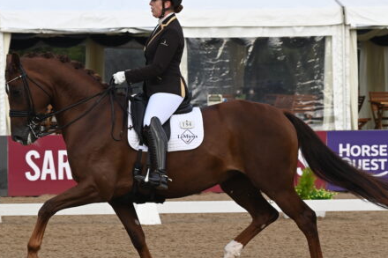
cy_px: 145
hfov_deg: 9.4
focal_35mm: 220
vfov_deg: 6.2
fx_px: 2370
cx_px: 133
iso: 500
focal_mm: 130
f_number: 7.1
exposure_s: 1/500
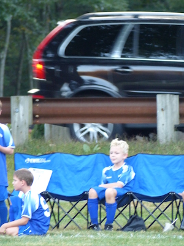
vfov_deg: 2.9
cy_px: 123
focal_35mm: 690
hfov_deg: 2.2
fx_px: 4890
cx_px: 92
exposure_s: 1/100
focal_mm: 108
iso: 400
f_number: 2.8
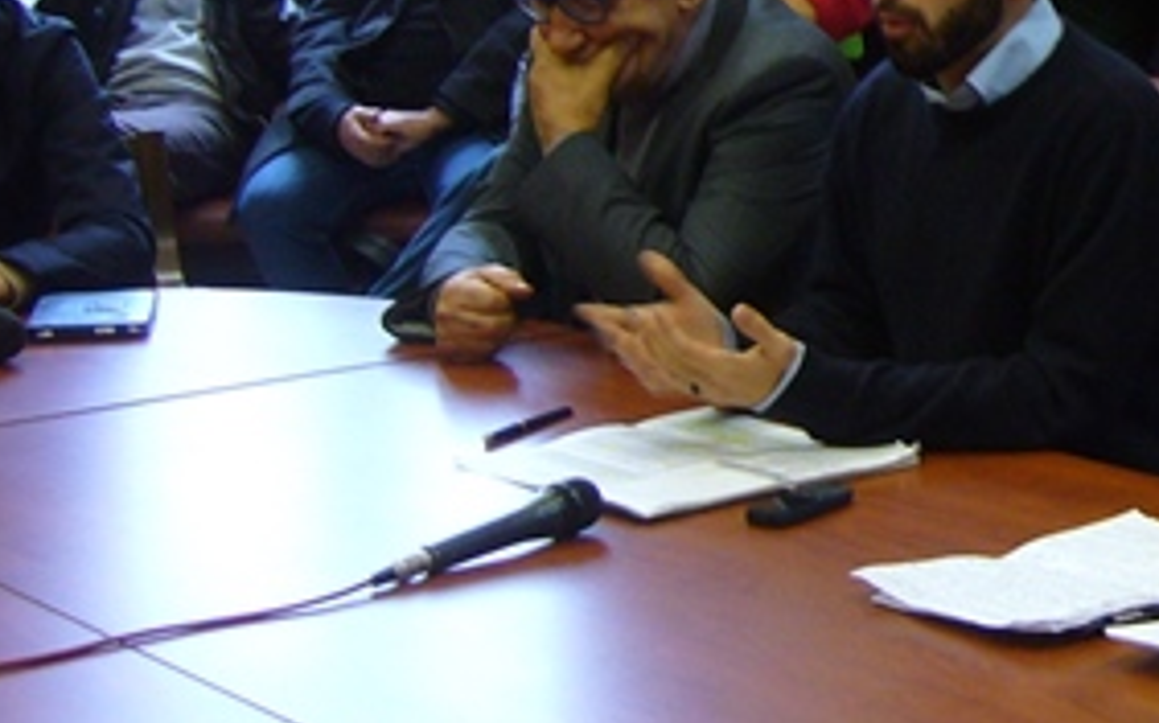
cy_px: 41
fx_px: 3189
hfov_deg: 19.8
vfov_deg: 12.8
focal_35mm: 101
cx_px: 1241
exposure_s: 1/15
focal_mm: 5.8
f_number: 2.8
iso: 125
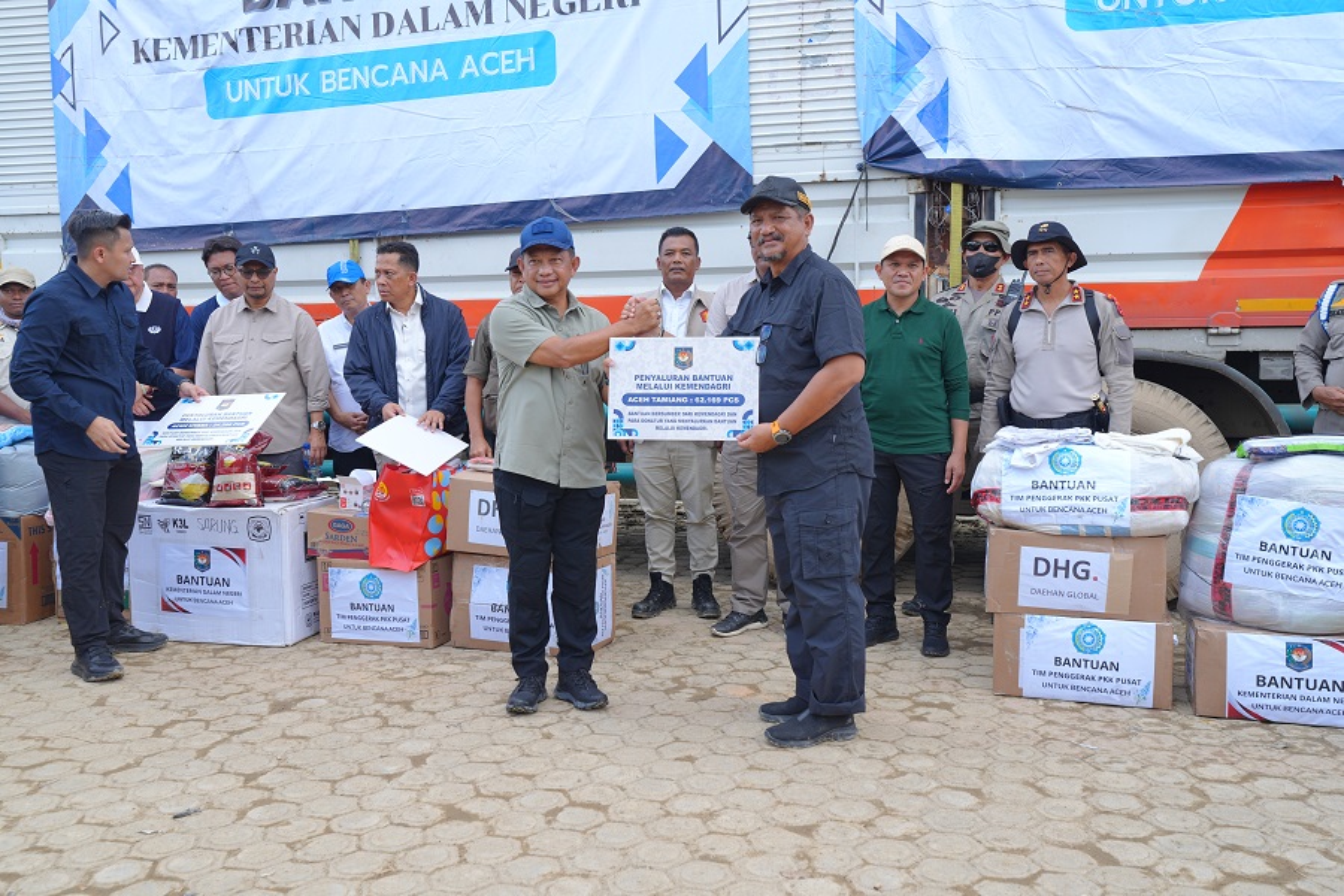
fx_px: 1307
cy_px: 448
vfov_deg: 37.9
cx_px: 672
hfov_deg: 54.4
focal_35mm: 35
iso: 160
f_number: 5
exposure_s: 1/200
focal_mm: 35
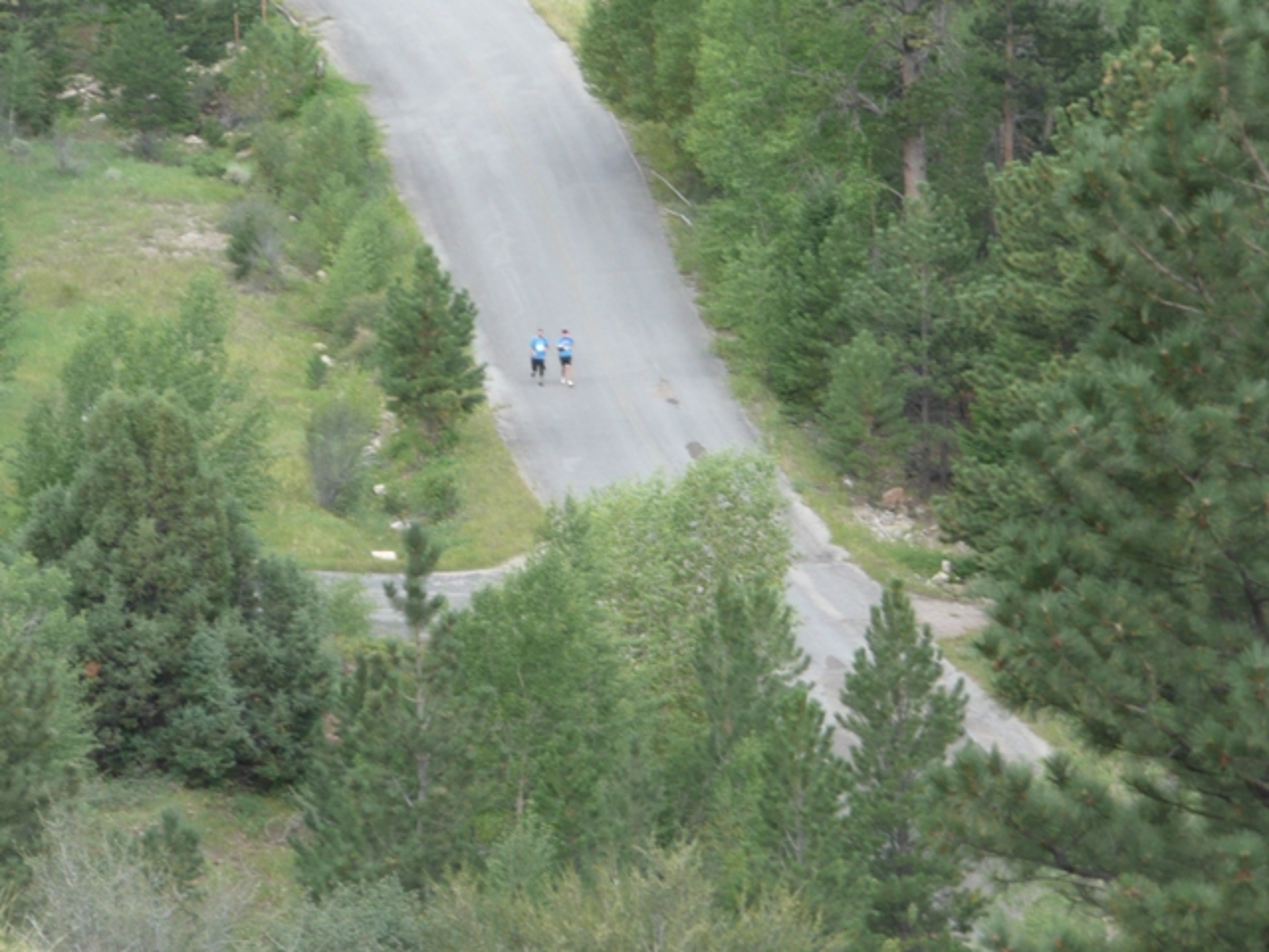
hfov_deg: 8.3
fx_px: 8762
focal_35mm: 239
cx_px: 634
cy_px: 476
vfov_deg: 6.2
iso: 100
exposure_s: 1/40
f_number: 4.8
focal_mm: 32.7
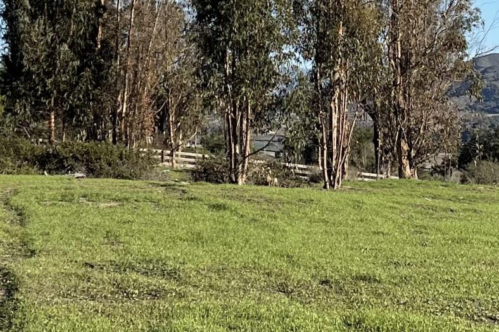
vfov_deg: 12.9
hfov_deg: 19.8
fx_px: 1427
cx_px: 261
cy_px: -70
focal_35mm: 103
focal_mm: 5.1
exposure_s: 1/2660
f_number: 1.6
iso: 32
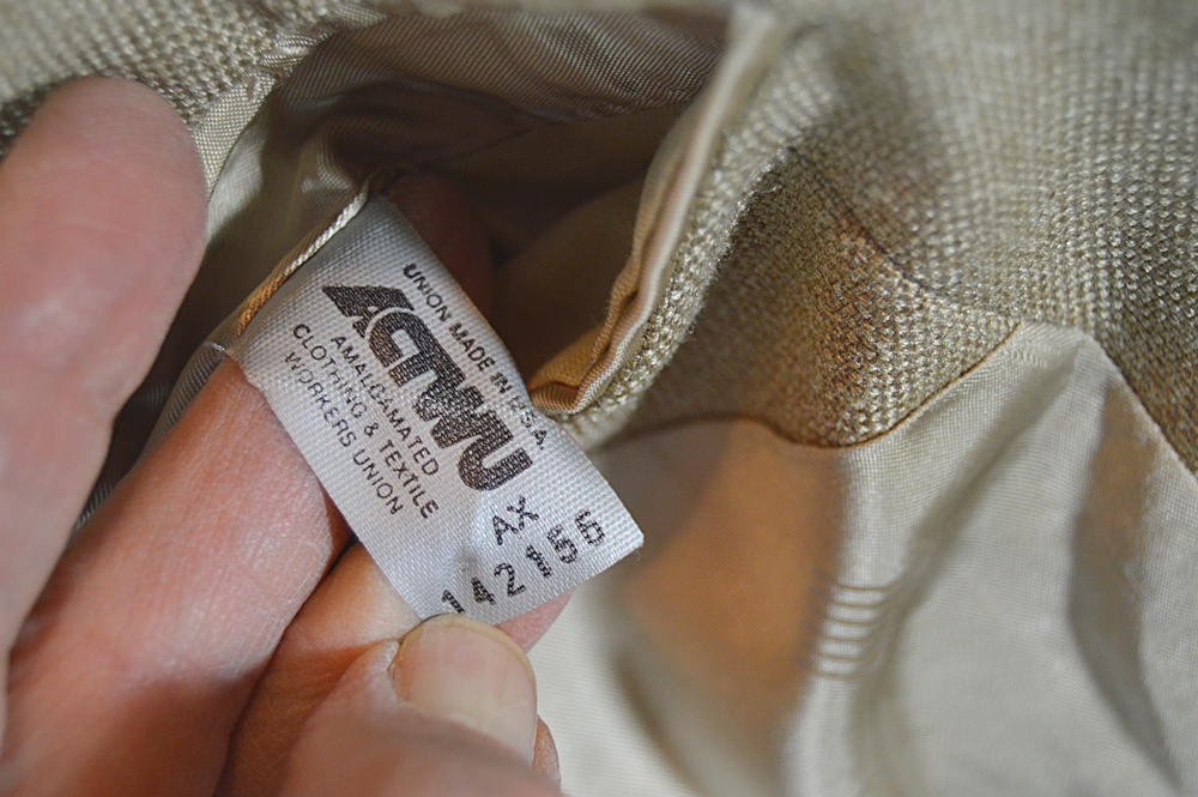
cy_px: 398
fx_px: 1995
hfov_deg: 33.4
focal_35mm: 60
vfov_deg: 22.6
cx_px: 599
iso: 720
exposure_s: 1/60
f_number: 5
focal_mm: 40
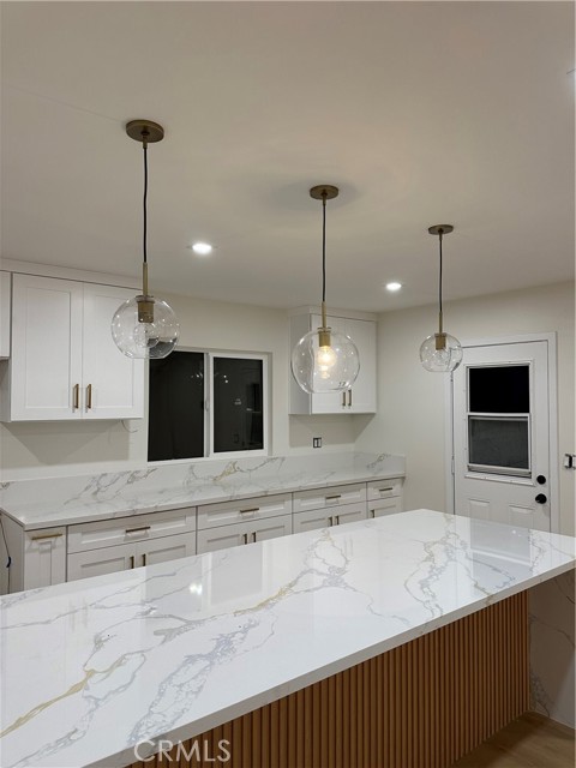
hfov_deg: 56.8
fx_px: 532
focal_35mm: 24
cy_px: 384
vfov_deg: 71.6
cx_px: 288
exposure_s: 1/120
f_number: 1.78
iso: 160
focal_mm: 6.86
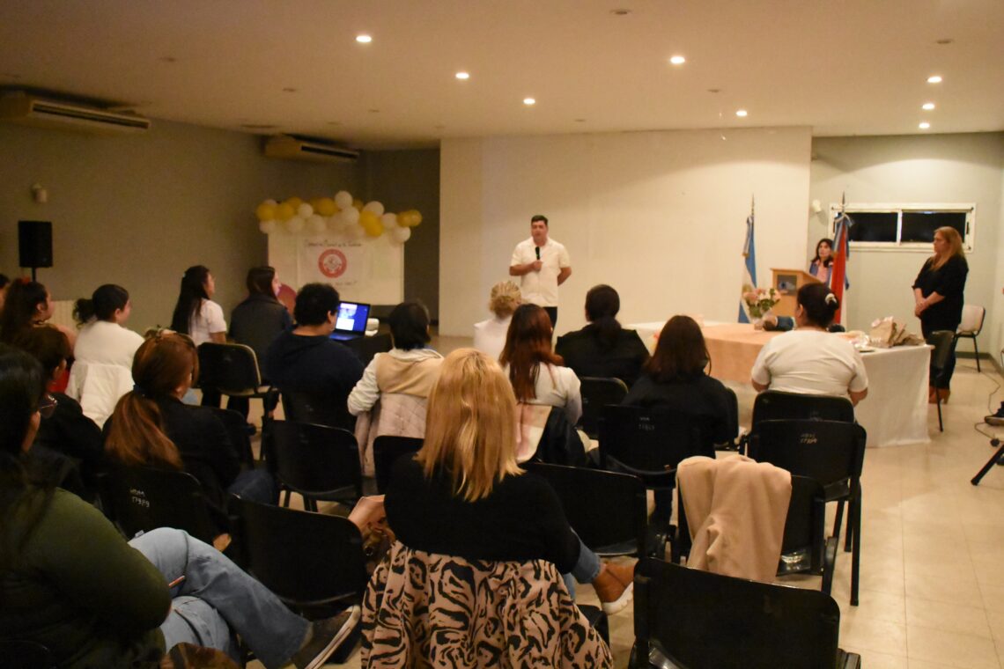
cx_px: 502
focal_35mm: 30
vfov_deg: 43.6
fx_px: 837
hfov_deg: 61.9
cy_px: 334
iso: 14400
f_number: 5
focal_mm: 20
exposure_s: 1/80
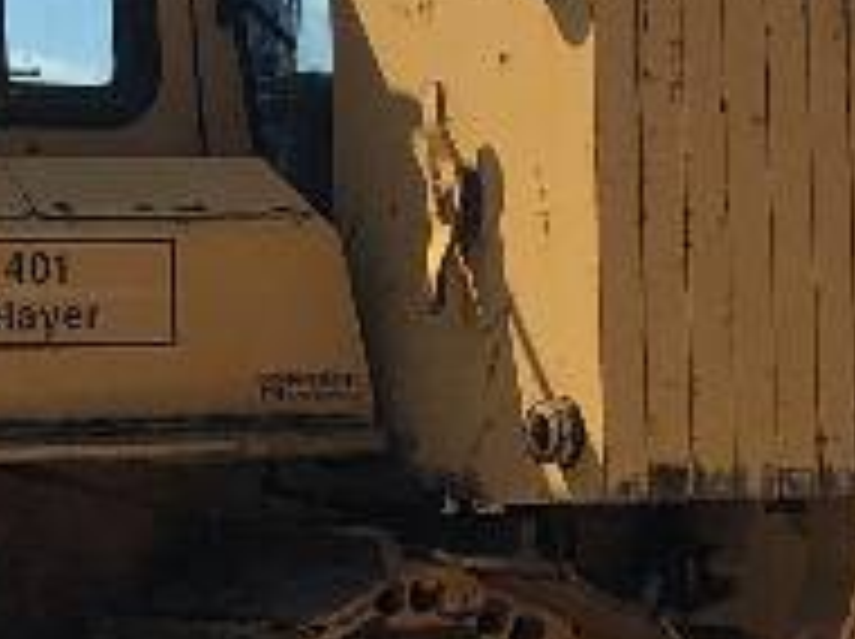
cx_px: 297
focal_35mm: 151
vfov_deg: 9.8
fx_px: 3725
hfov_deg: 13.1
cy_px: 256
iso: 20
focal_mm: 4
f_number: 1.8
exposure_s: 1/2183
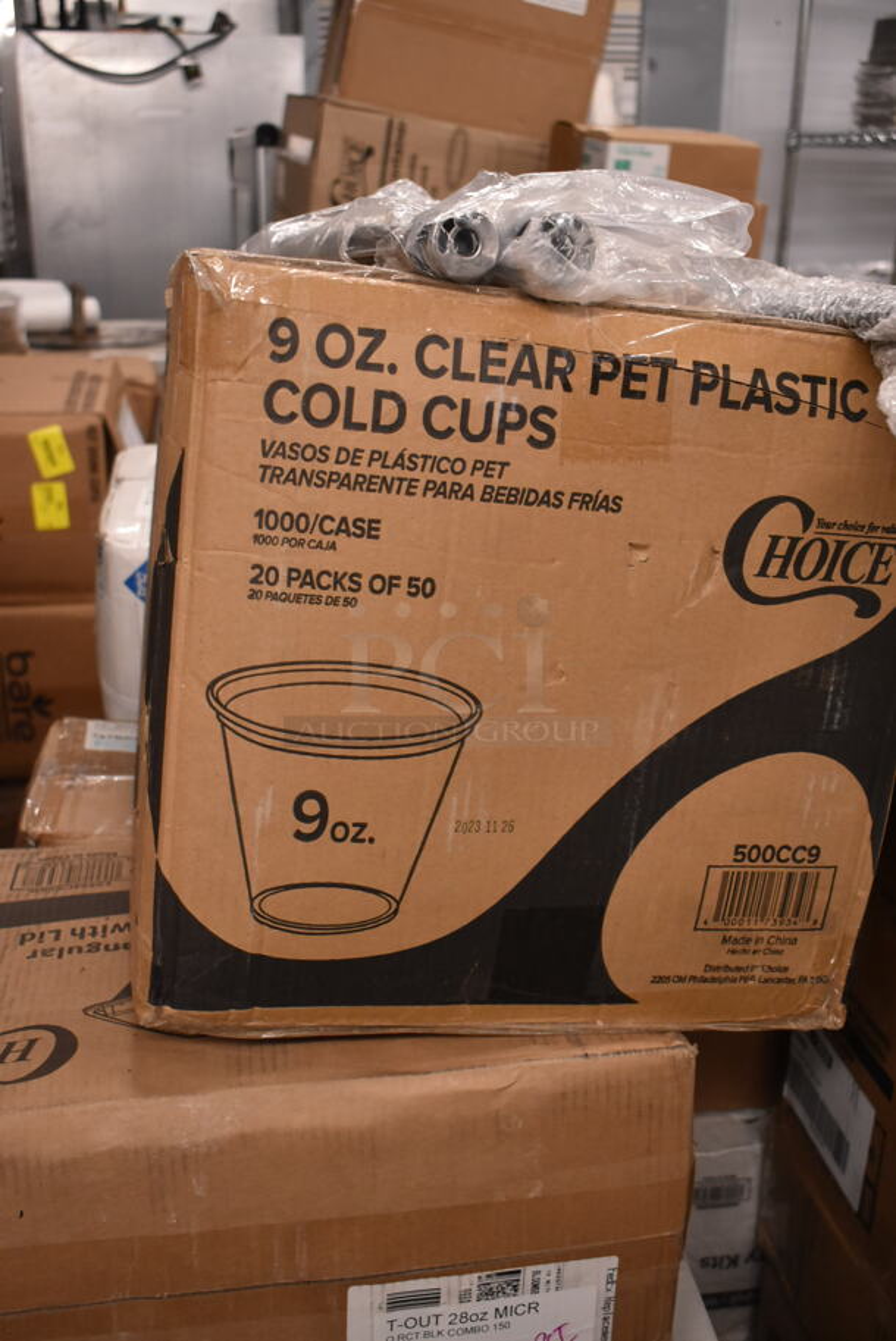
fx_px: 1398
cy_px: 670
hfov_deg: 35.5
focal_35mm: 38
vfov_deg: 51.3
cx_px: 448
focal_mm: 25
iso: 1600
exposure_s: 1/125
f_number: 4
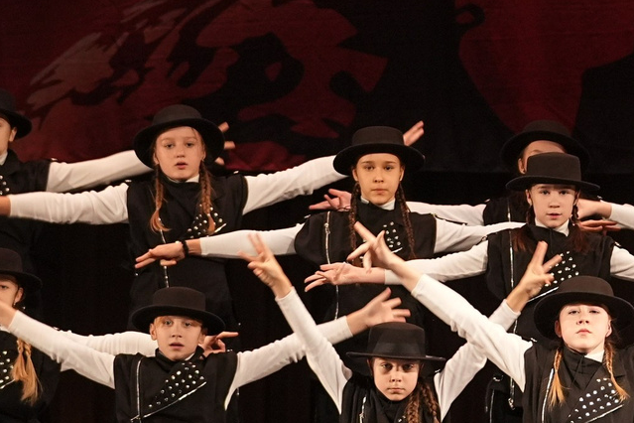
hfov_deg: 4.2
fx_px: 8682
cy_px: -116
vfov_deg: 2.8
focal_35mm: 493
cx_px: 621
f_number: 2.8
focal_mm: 123
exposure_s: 1/400
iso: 2000
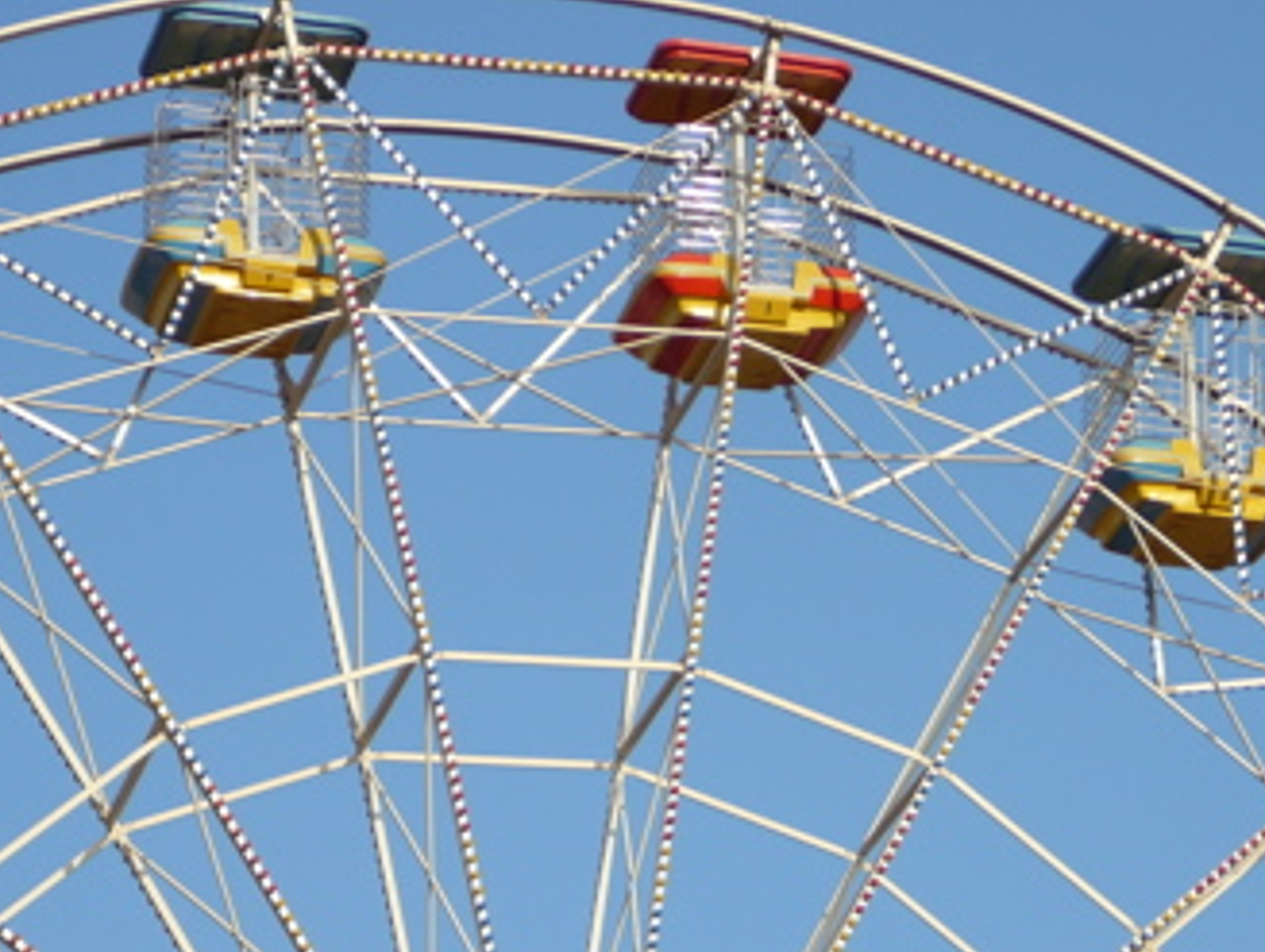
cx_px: 852
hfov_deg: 11.1
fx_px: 6478
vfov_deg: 8.4
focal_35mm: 177
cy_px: 468
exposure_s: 1/640
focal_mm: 19
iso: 80
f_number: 3.9
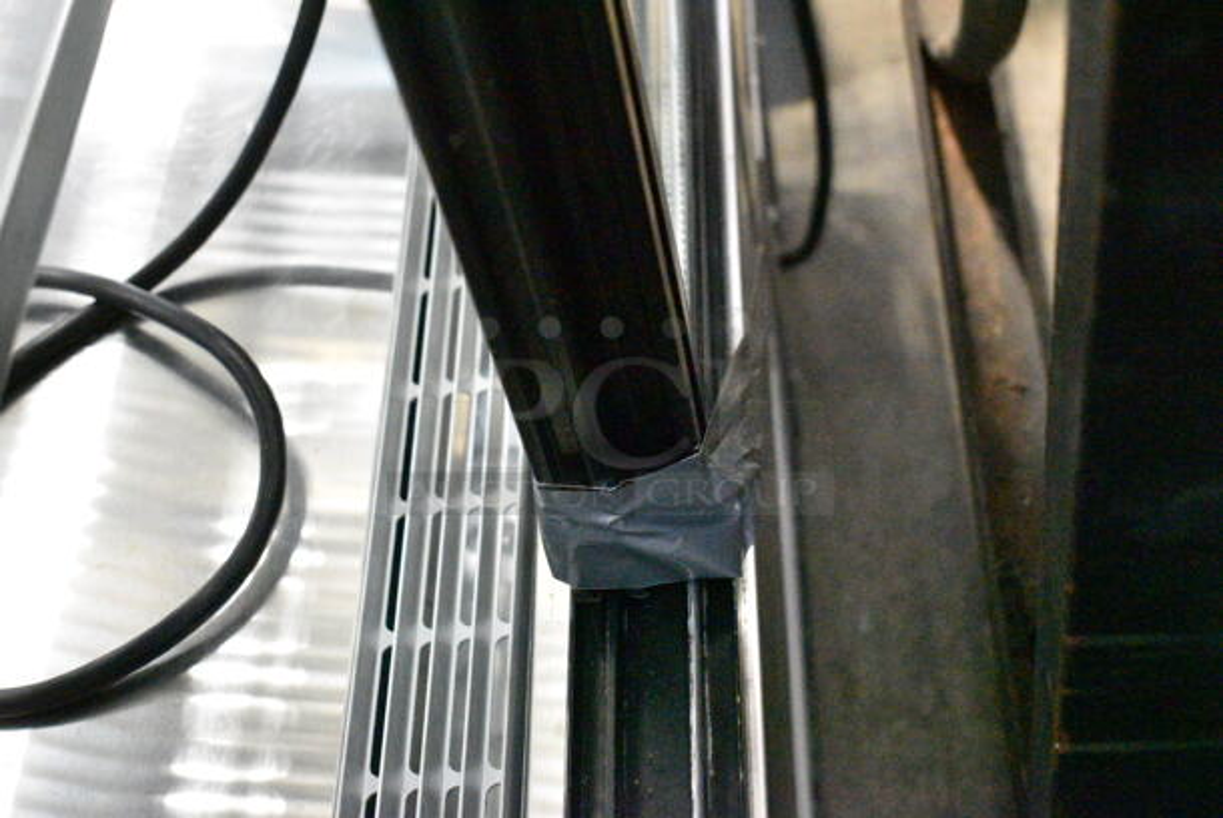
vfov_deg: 28.1
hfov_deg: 41.1
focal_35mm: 48
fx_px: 1632
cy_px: 409
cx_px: 612
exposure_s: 1/50
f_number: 4.5
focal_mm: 32
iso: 20000
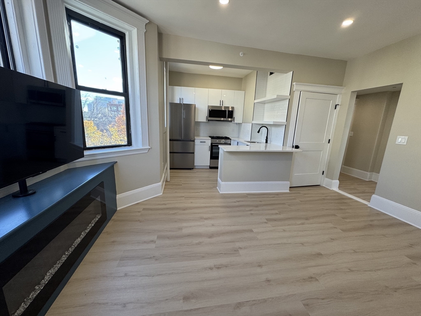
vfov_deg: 85.7
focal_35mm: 14
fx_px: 170
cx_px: 210
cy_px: 158
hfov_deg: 102.1
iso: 100
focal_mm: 2.22
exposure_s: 1/120
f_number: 2.2
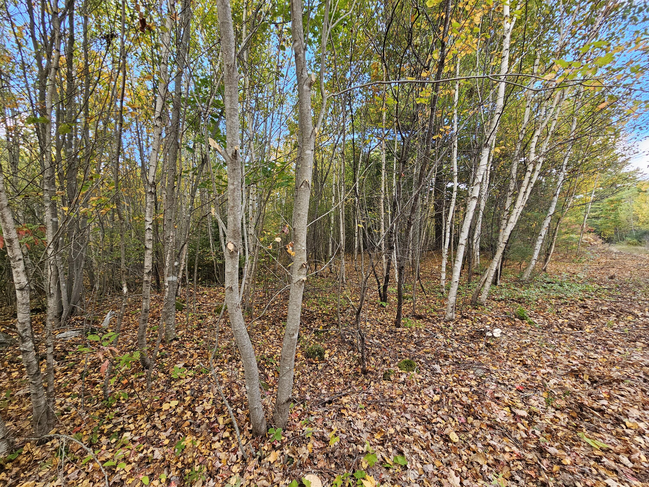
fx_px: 244
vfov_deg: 89.9
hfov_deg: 106.2
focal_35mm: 13
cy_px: 244
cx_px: 324
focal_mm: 2.2
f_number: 2.2
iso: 64
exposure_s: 1/120
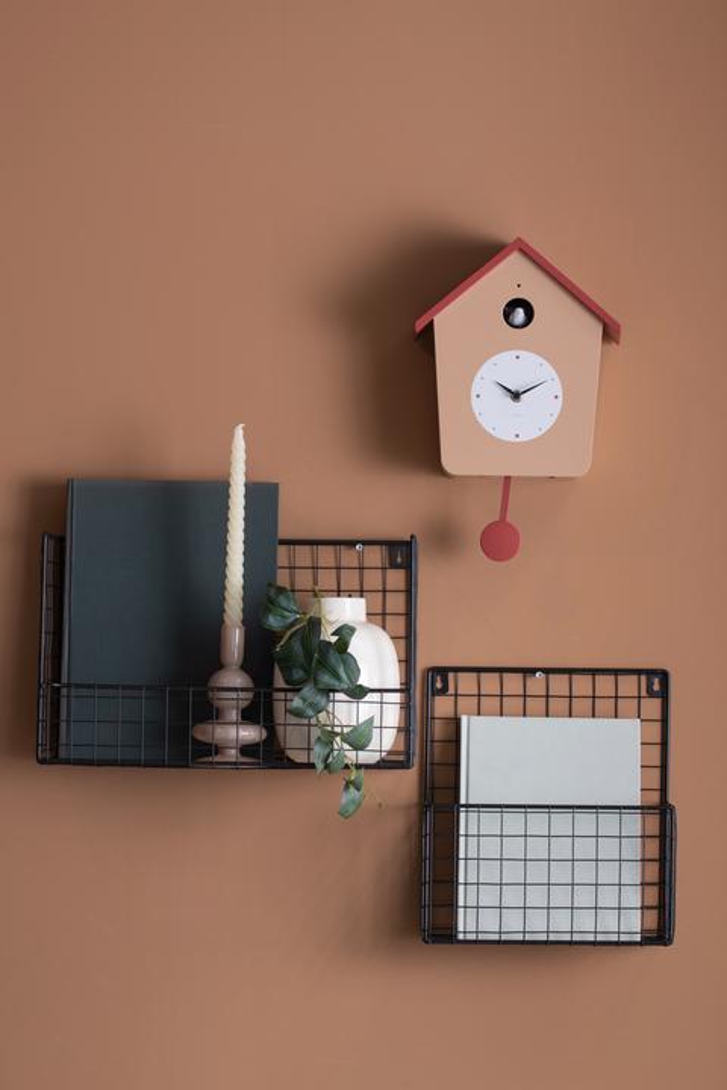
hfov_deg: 14.4
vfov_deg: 21.5
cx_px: 364
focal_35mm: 95
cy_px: 545
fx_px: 2877
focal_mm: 95
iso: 125
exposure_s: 1/125
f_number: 10
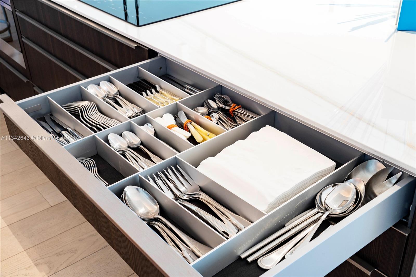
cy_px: 138
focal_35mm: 39
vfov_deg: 34.2
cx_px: 208
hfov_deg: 49.6
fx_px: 451
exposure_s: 1/5
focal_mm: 39
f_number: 11
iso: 200
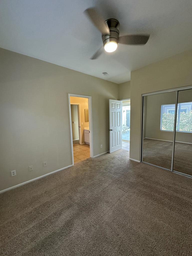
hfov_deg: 85.7
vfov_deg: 102.1
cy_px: 128
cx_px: 96
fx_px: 104
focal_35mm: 14
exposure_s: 1/120
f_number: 2.2
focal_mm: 2.22
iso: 160
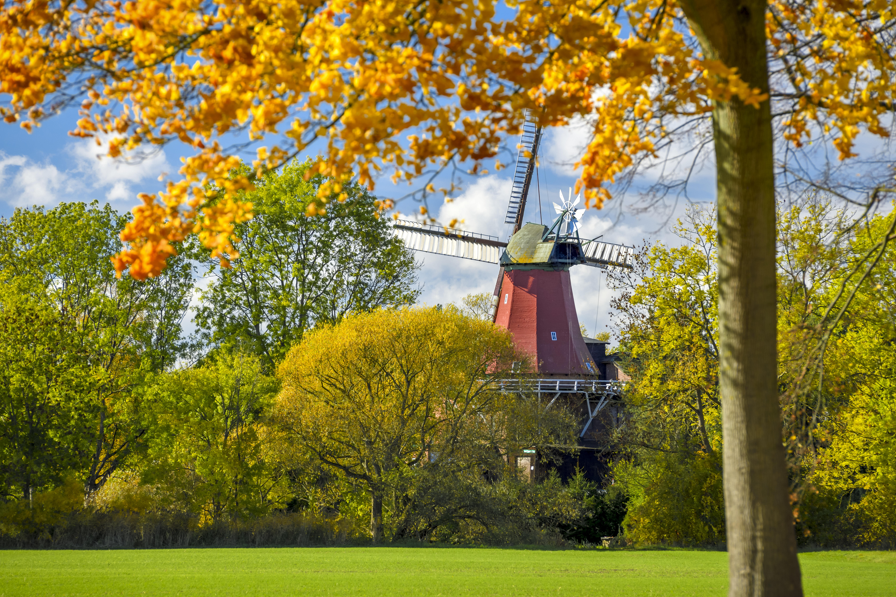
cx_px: 441
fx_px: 5077
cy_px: 296
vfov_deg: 6.7
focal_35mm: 204
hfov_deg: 10.1
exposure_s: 1/160
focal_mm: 200
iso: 200
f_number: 8
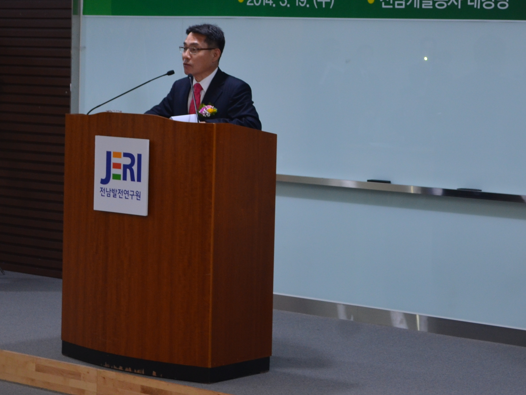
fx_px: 1611
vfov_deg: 13.9
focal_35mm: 106
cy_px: 106
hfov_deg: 18.5
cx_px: 339
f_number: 5
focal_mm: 38
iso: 400
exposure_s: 1/30
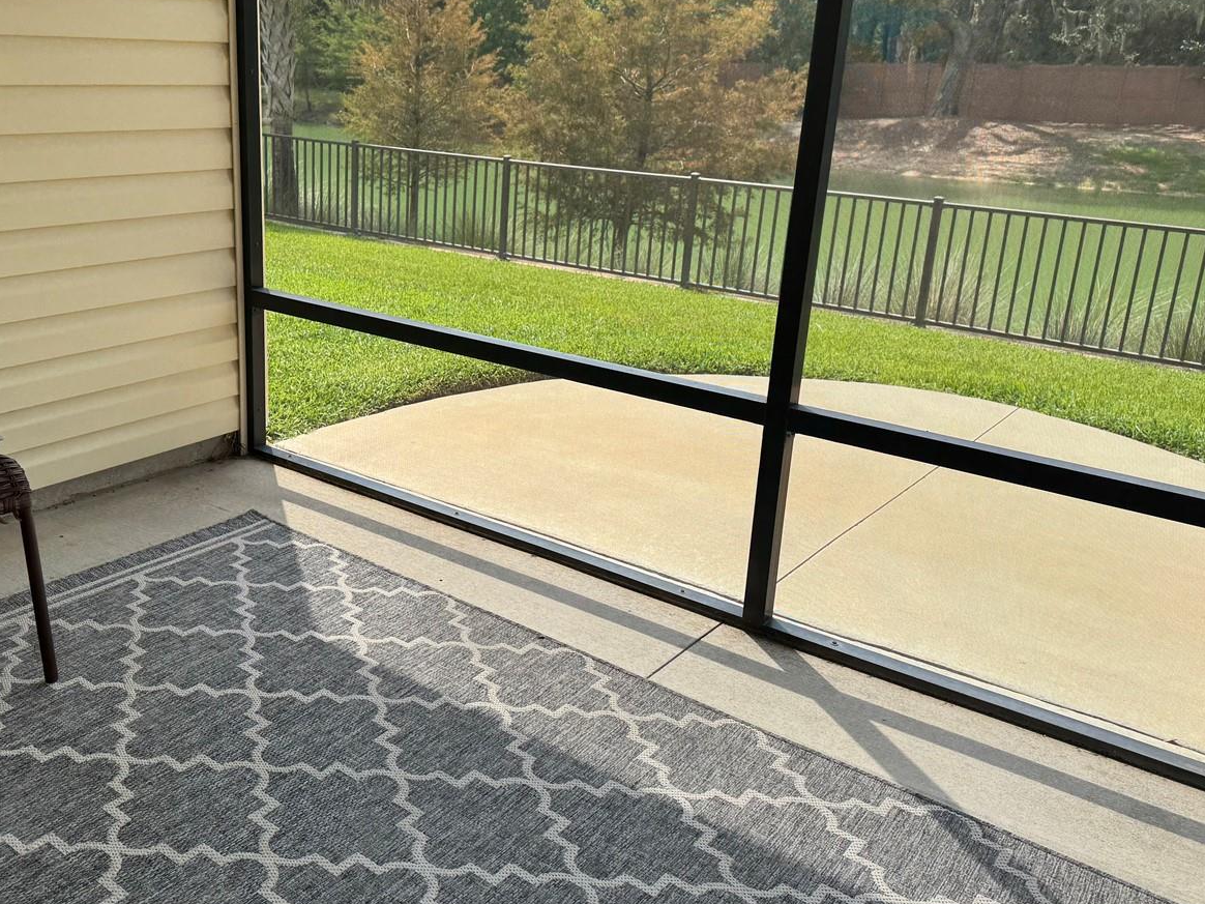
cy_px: 410
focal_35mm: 33
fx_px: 1149
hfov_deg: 54.9
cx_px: 477
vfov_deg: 42.9
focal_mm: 6.76
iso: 80
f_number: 1.78
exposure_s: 1/2833
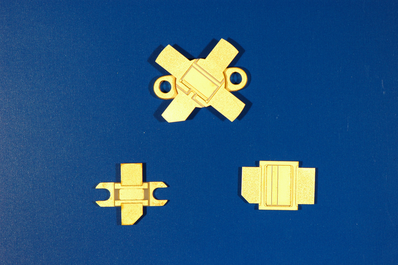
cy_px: 132
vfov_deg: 8.7
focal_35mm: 158
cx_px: 199
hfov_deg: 13.1
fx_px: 1740
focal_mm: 105
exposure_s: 1/400
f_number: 7.1
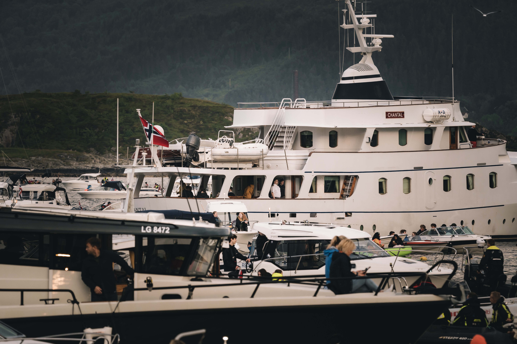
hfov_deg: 5.6
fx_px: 5328
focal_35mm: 371
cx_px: 258
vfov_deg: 3.7
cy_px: 172
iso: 800
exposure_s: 1/125
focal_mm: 371
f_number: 9
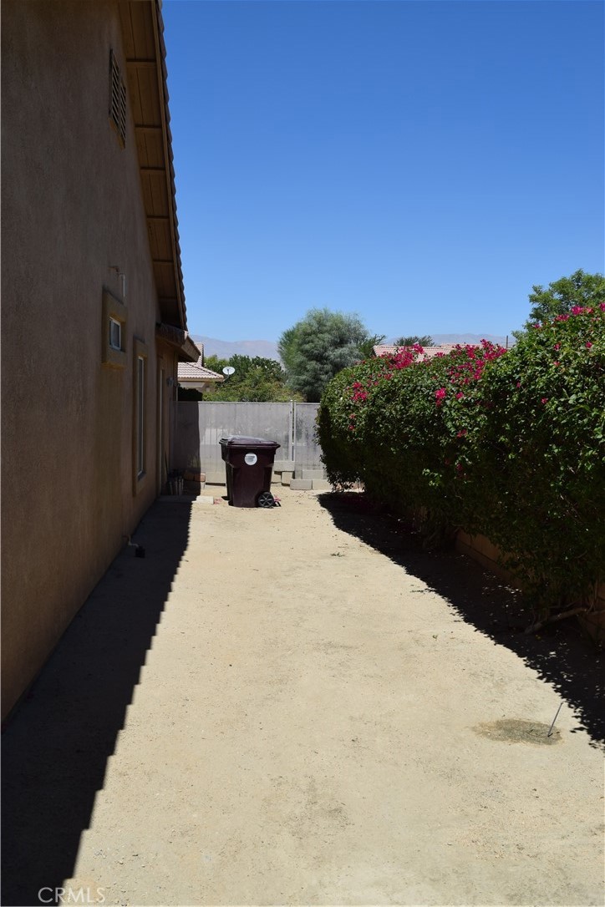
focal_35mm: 36
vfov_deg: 53.1
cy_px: 454
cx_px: 302
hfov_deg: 36.9
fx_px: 907
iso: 200
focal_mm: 24
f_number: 11
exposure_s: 1/500
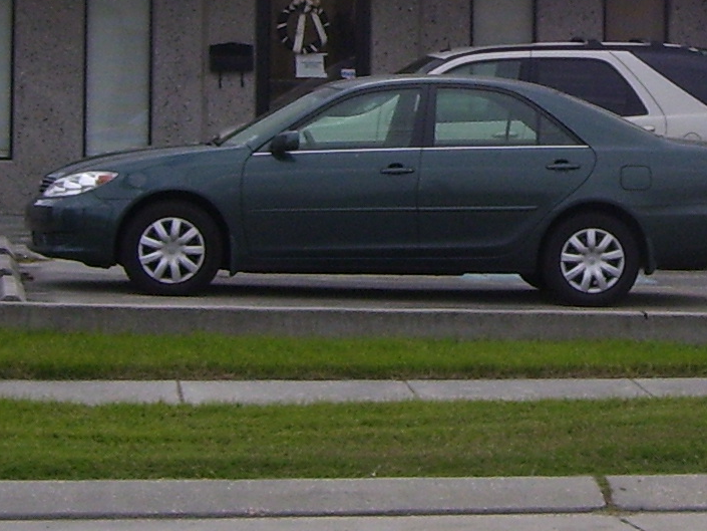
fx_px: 3432
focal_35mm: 168
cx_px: 705
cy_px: -105
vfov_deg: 8.7
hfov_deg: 11.6
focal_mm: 7.6
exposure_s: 1/250
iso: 80
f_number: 5.6
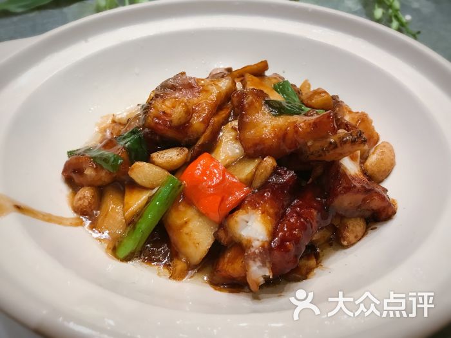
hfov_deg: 63.4
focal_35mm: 28
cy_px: 169
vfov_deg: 49.7
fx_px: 365
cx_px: 226
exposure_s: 1/17
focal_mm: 3.99
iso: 40
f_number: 1.8
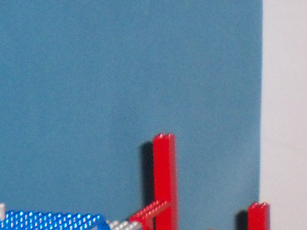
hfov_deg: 12.3
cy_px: 351
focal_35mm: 157
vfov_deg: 9.2
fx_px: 1392
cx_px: -68
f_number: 3.5
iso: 200
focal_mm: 6.3
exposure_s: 1/60
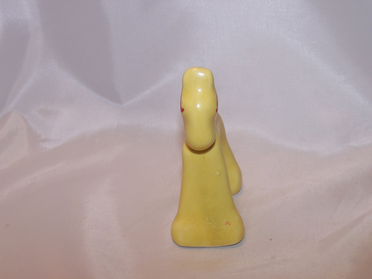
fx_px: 688
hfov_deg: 30.3
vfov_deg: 22.9
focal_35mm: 64
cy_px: 140
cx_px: 186
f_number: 3.2
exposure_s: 1/60
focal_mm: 10.7
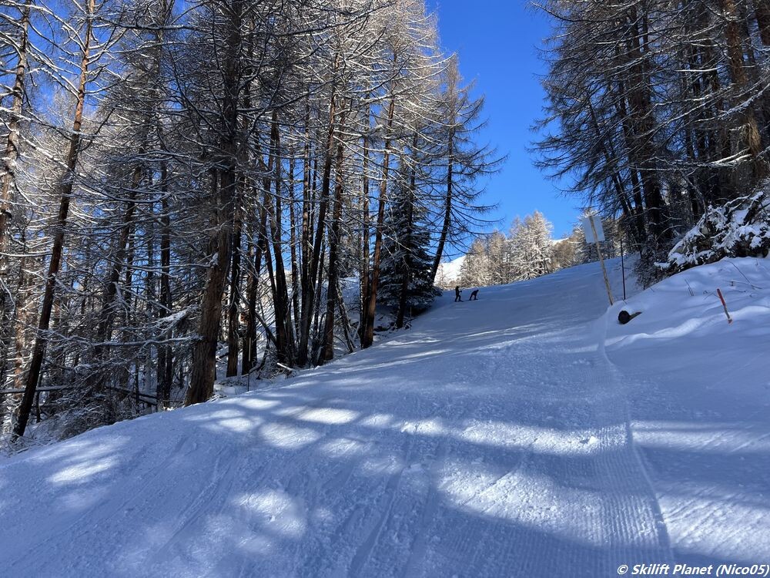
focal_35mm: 26
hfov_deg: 67.3
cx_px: 385
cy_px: 289
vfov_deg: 53.1
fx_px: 578
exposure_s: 1/2083
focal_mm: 5.7
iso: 50
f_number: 1.5
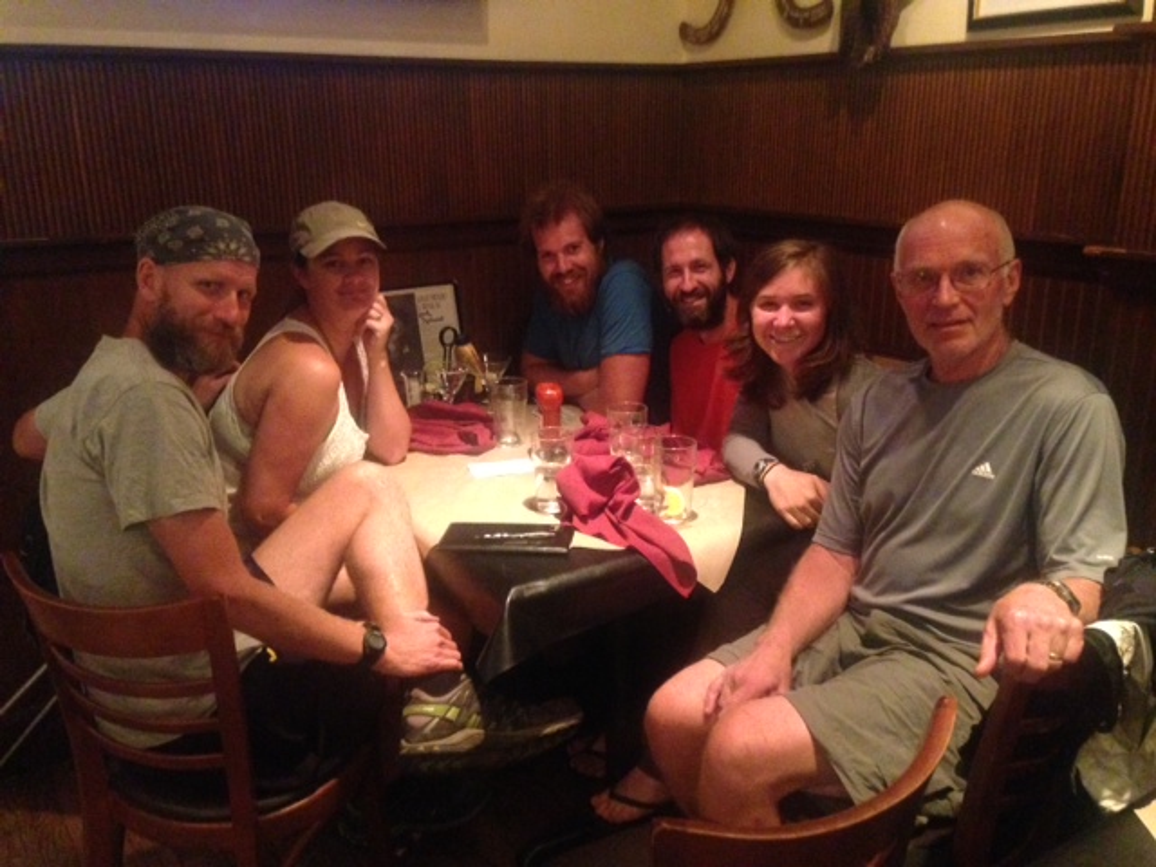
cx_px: 578
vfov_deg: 42.9
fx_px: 1102
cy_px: 434
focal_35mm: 33
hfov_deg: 55.4
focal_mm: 4.12
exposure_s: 1/15
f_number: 2.4
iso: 800
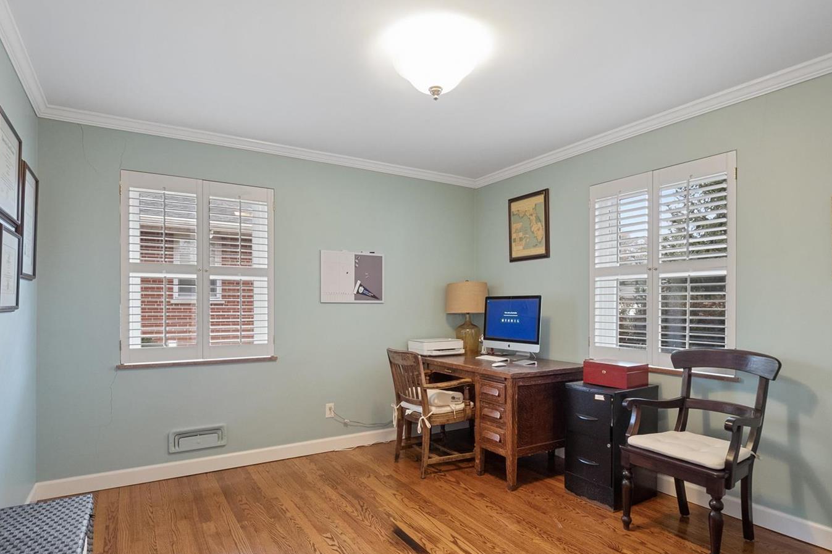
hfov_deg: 86.9
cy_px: 299
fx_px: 439
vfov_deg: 64.5
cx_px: 425
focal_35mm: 19
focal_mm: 8
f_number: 8
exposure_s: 1/2
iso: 400
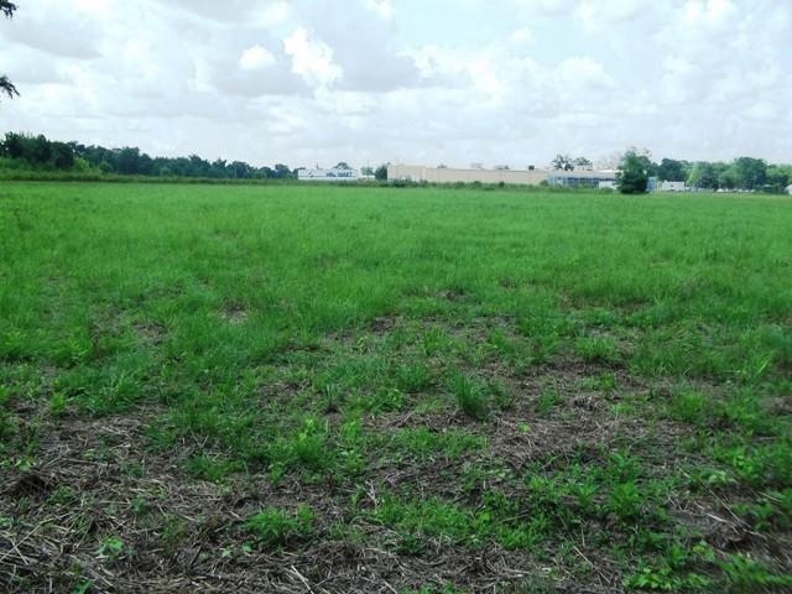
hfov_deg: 56.8
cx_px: 396
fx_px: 732
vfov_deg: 44.2
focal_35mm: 32
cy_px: 297
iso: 64
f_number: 8.8
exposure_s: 1/80
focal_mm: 5.7
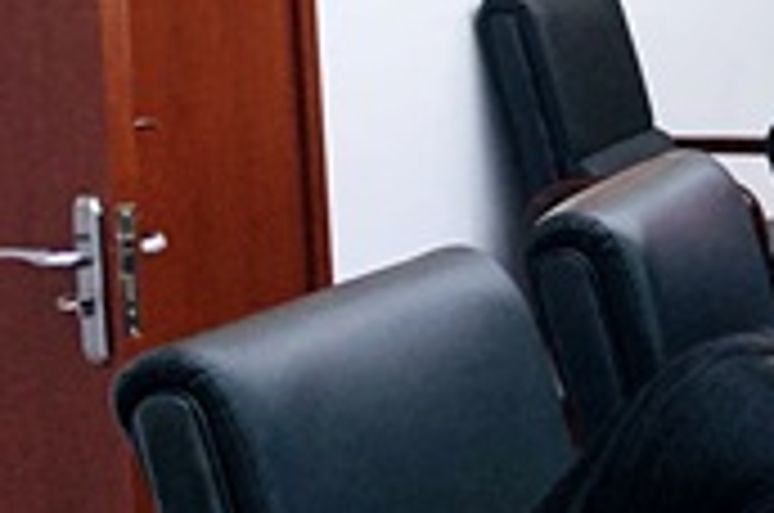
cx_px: 1750
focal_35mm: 126
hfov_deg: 13.1
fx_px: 2704
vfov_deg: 10.8
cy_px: 50
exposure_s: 1/121
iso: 80
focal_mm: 4.25
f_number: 1.8
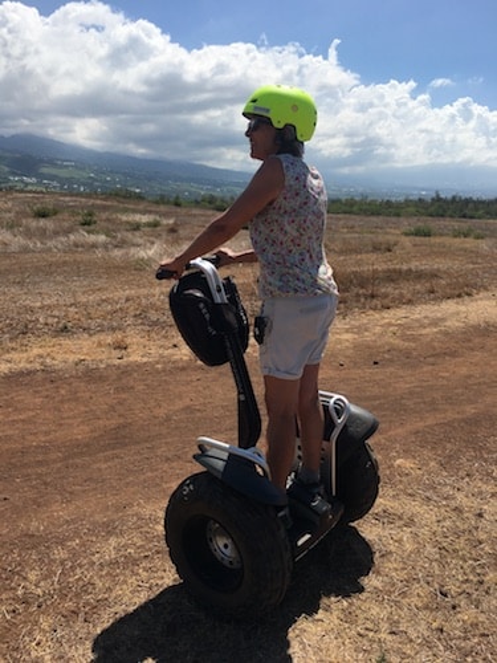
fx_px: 555
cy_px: 332
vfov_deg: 61.7
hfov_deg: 48.2
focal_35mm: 29
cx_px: 248
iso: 25
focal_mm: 4.15
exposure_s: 1/2849
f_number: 2.2
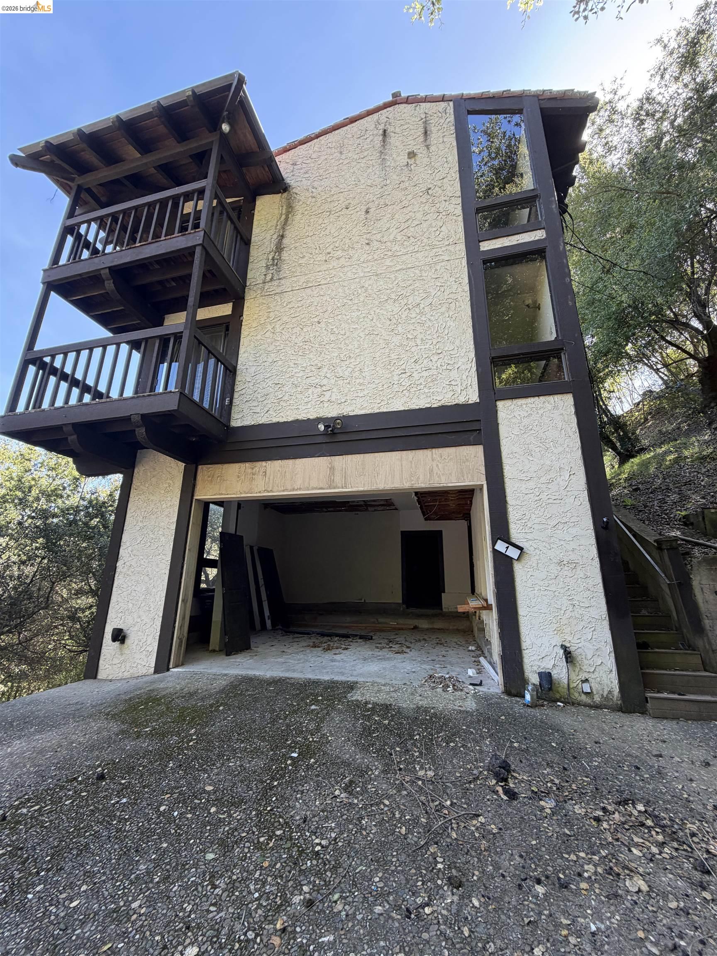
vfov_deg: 102.1
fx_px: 387
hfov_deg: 85.7
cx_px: 358
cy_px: 478
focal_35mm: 14
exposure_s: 1/121
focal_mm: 2.22
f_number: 2.2
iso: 64
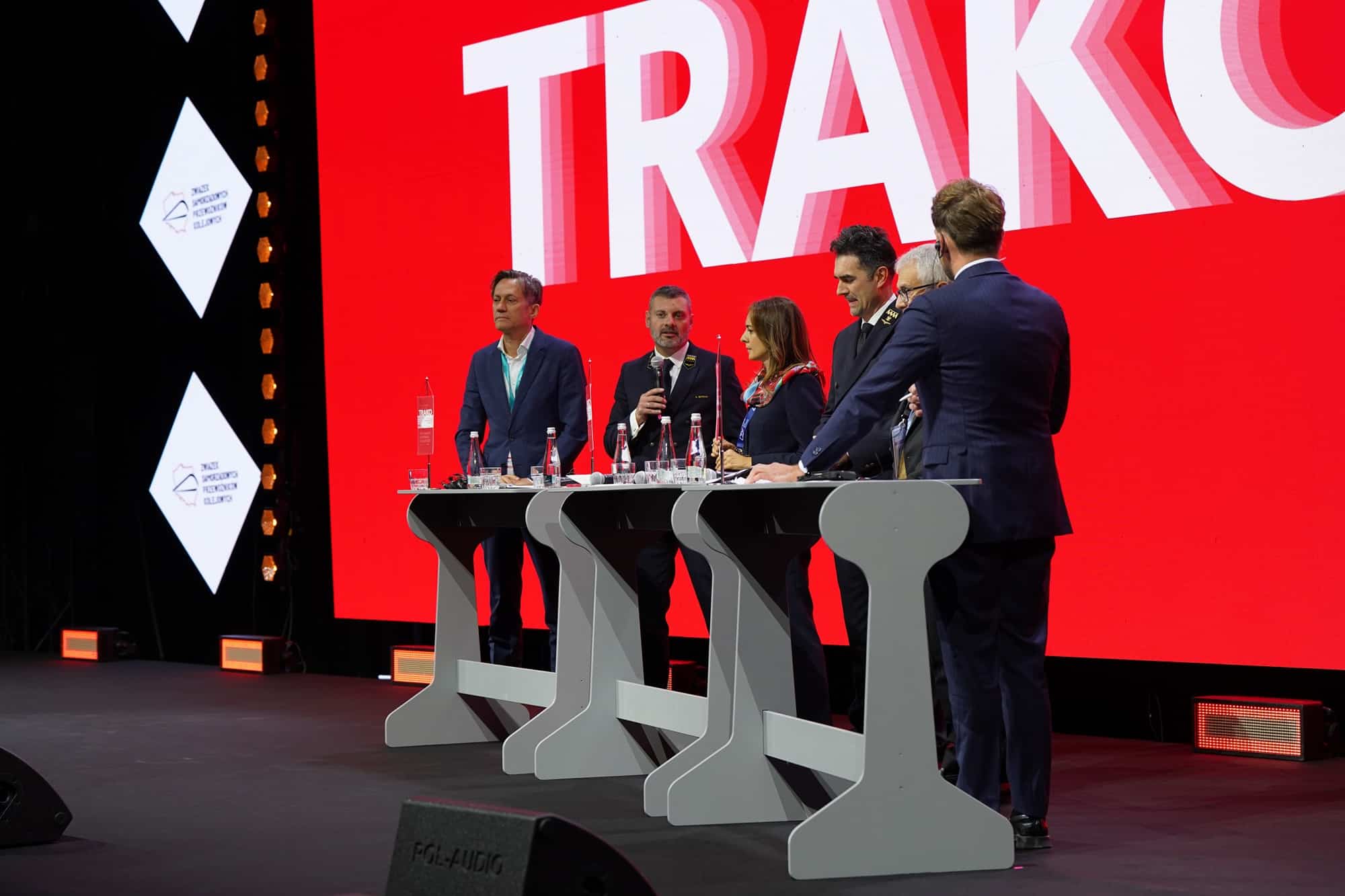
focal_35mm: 72
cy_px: 448
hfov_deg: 28.1
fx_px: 2690
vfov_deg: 18.9
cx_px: 672
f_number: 4
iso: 640
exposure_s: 1/80
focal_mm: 72
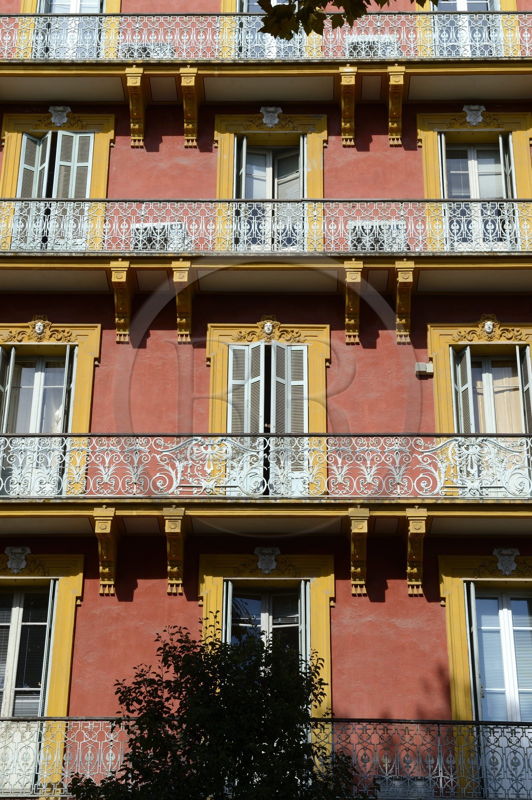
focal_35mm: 62
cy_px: 400
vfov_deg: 32.4
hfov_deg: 21.9
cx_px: 266
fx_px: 1377
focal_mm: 62
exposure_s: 1/160
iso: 200
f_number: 16
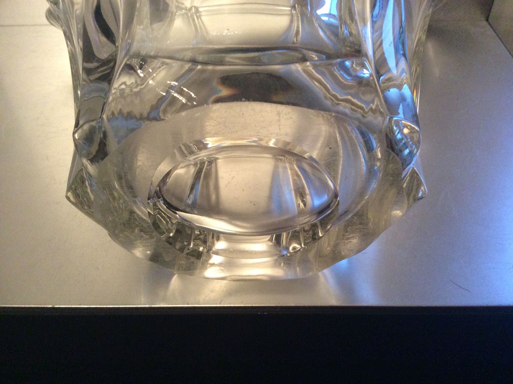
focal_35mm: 32
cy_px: 192
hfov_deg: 56.9
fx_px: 474
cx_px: 256
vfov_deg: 44.1
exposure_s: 1/25
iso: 250
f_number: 2.4
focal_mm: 3.3
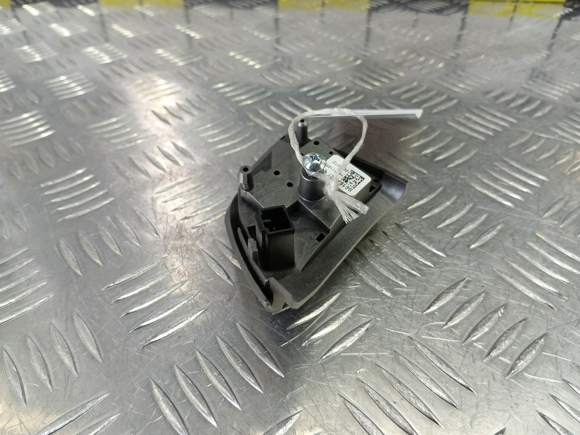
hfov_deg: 73.9
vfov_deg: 58.9
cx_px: 290
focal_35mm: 23
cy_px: 218
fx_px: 385
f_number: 1.6
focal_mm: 4.11
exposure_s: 1/50
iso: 133
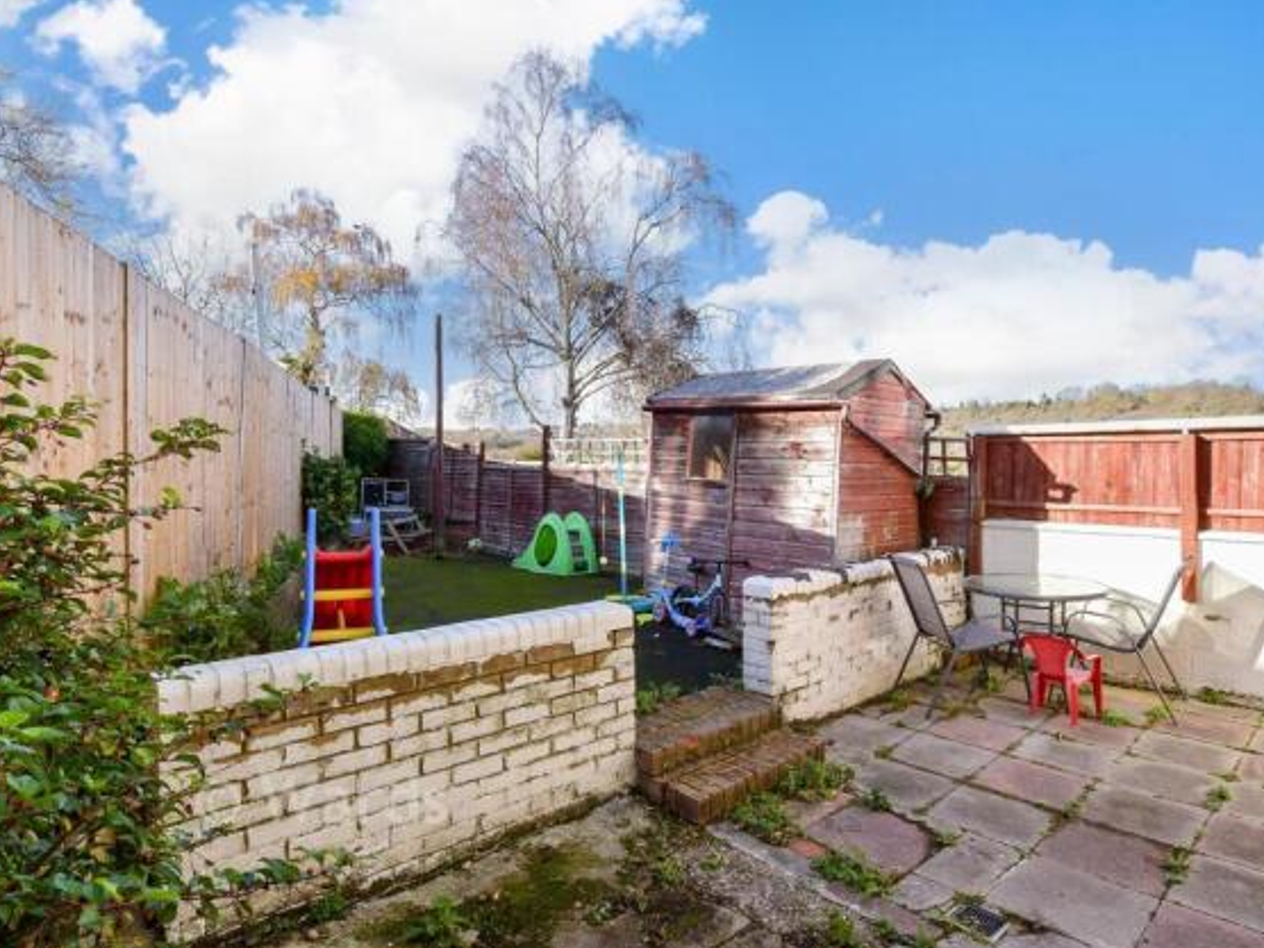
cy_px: 460
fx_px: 621
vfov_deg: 74.7
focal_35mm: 17
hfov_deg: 90.9
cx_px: 679
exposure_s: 1/200
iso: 250
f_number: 8
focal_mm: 10
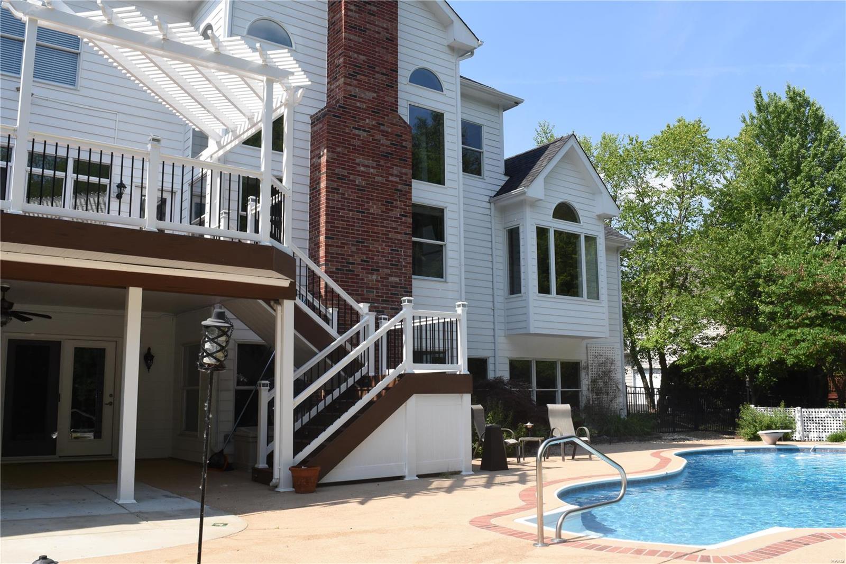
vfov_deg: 41.7
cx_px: 423
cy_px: 282
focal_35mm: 32
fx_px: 740
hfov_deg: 59.5
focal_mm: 21
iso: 400
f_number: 16
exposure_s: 1/250
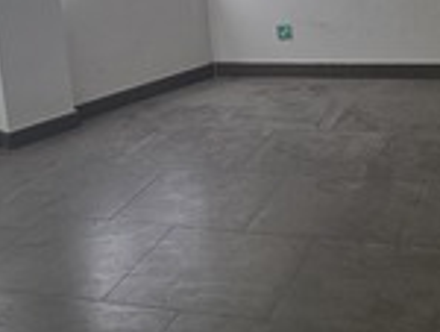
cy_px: 25
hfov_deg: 27.7
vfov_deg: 20.6
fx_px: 891
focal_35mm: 70
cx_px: 192
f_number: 1.7
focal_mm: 6.3
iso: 160
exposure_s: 1/180
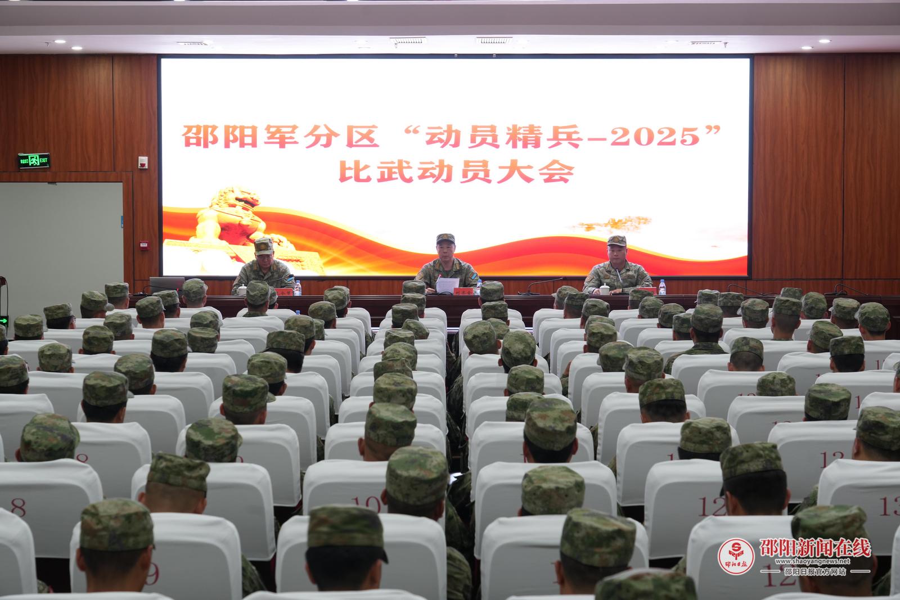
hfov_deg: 28.8
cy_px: 300
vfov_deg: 19.5
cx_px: 450
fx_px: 1750
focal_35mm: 70
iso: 640
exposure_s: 1/10
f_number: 8
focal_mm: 70
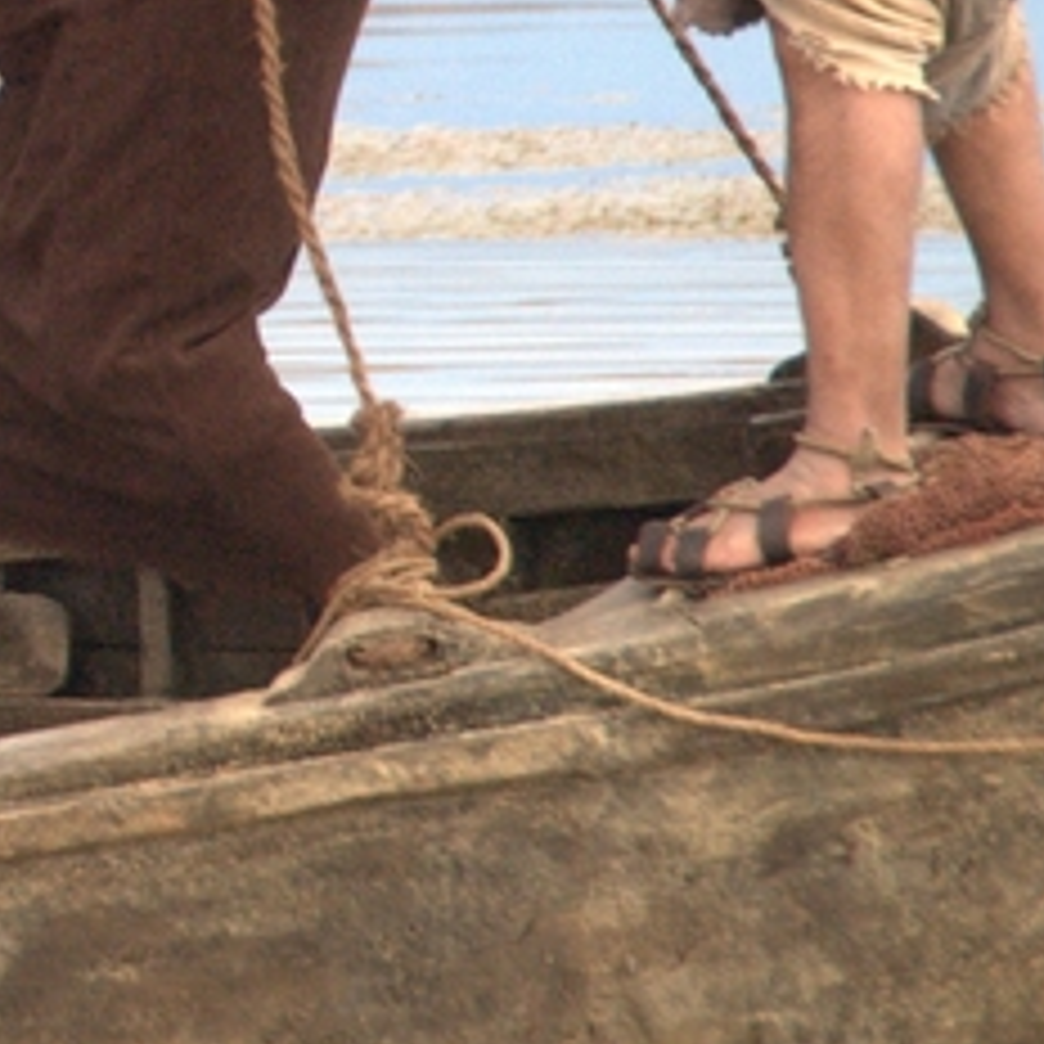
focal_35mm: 447
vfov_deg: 3.9
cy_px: -92
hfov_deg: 3.9
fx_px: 15252
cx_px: -729
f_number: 5.6
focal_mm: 102
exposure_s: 1/200
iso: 560
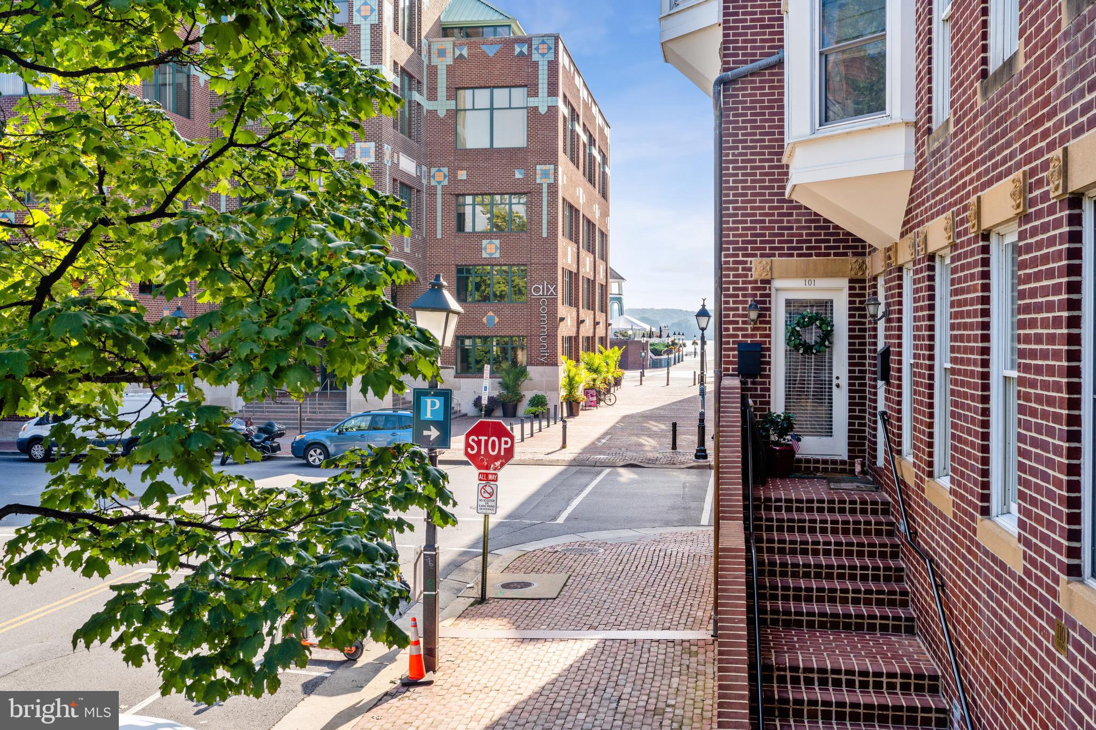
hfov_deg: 55.1
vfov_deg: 38.4
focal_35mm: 34
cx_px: 548
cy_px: 365
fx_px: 1050
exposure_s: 1/160
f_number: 8
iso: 200
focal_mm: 34.5
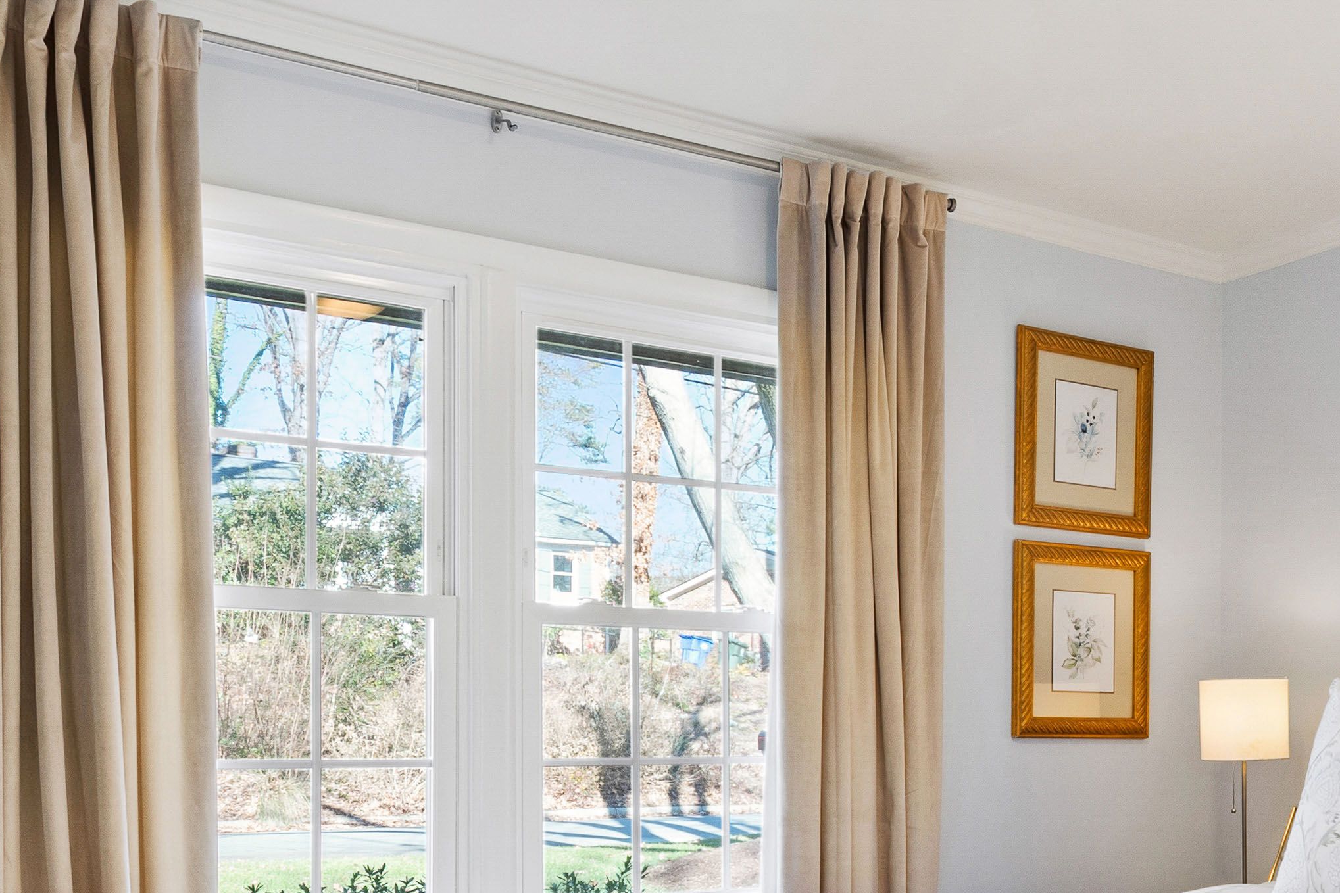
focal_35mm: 41
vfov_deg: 32.0
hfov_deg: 45.5
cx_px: 1026
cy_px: 673
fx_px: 1526
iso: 100
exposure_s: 1/2.5
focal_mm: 10
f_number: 8
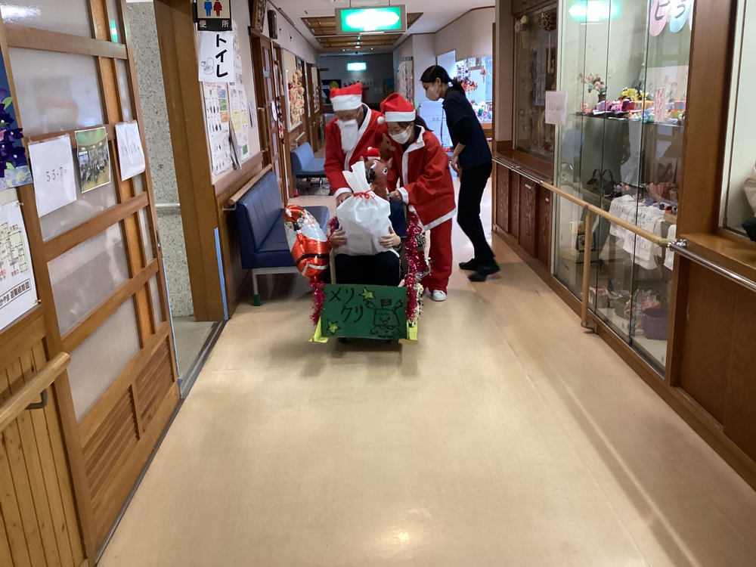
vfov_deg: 45.4
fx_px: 677
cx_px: 378
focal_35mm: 31
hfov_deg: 58.4
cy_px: 284
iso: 320
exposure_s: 1/40
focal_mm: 3.3
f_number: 2.4
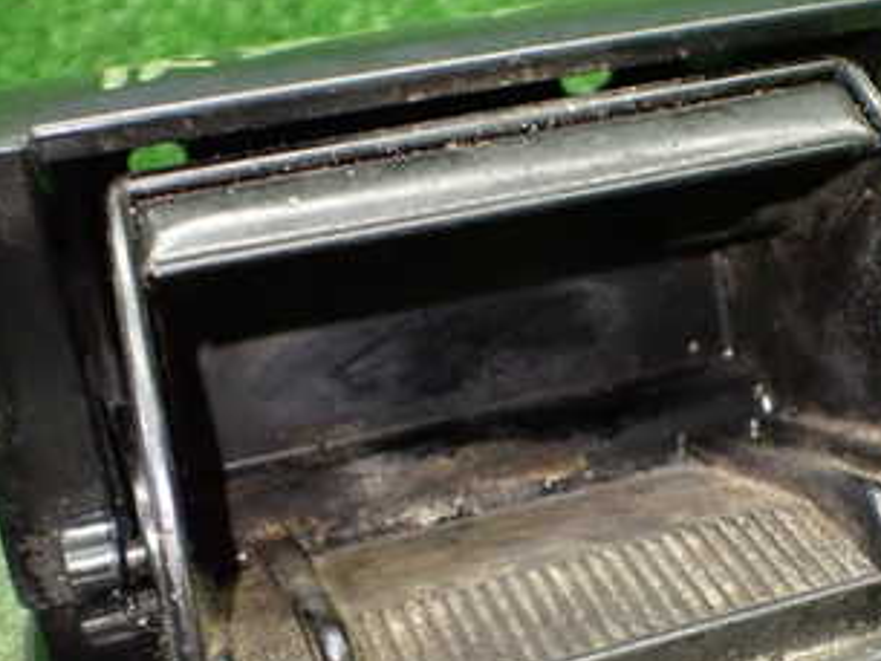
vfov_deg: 24.7
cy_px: 450
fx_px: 1502
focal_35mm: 59
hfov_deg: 32.5
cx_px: 578
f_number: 2.3
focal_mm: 5.4
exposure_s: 1/80
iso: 800
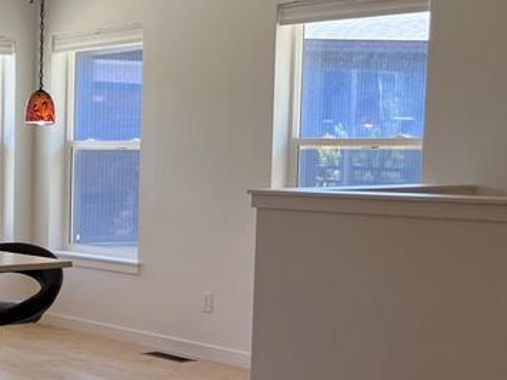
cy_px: 259
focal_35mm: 75
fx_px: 1098
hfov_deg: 23.3
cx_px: -131
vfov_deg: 19.6
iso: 40
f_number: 1.6
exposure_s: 1/157
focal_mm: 5.1
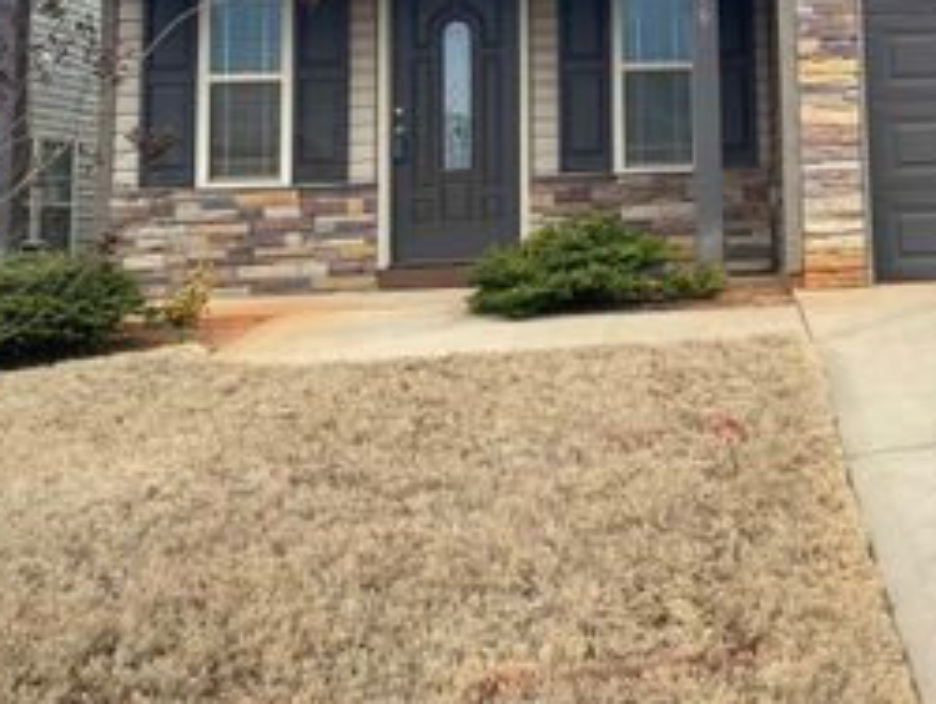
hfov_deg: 34.9
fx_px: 1407
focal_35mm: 52
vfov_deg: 26.8
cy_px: 32
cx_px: 820
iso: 32
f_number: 1.8
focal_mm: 4.25
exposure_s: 1/1157
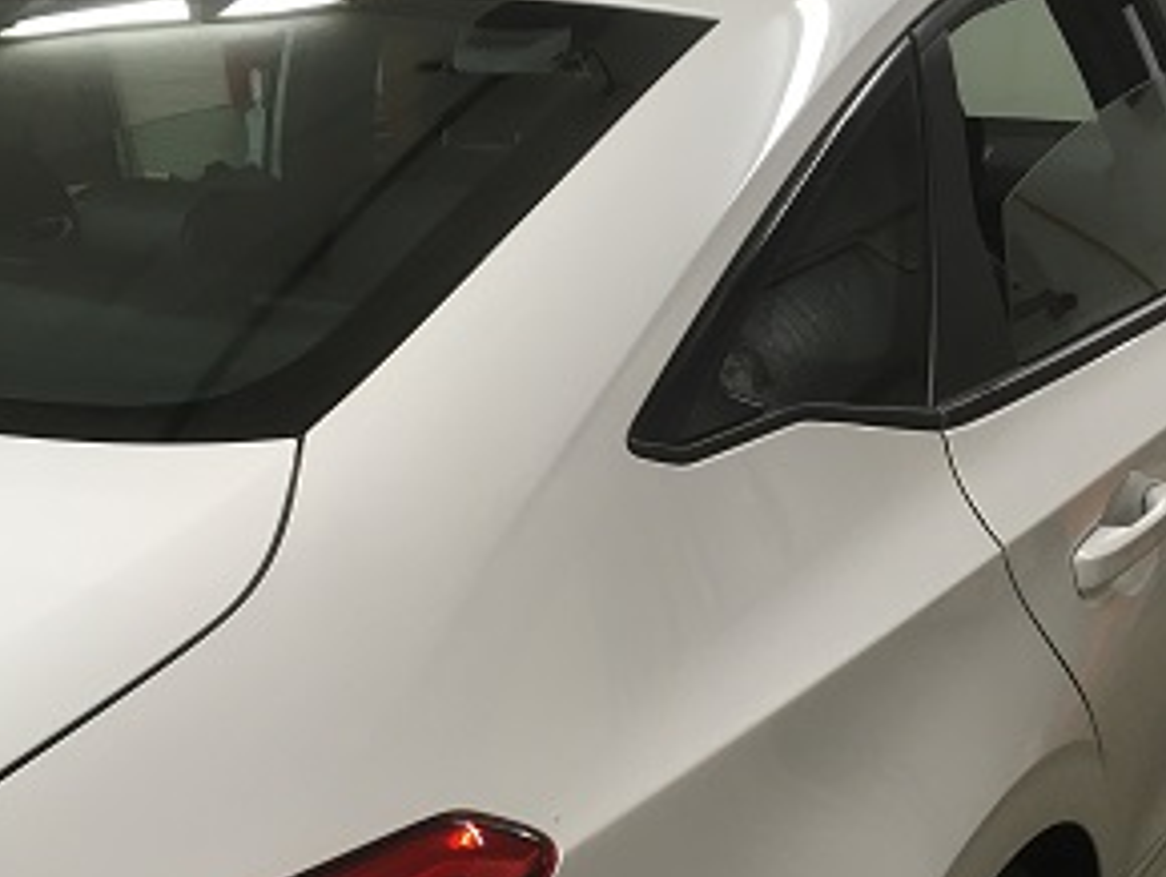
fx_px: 1618
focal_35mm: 48
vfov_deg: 30.0
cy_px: 616
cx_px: 595
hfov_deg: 39.6
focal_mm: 4.15
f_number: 2.2
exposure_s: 1/30
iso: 32
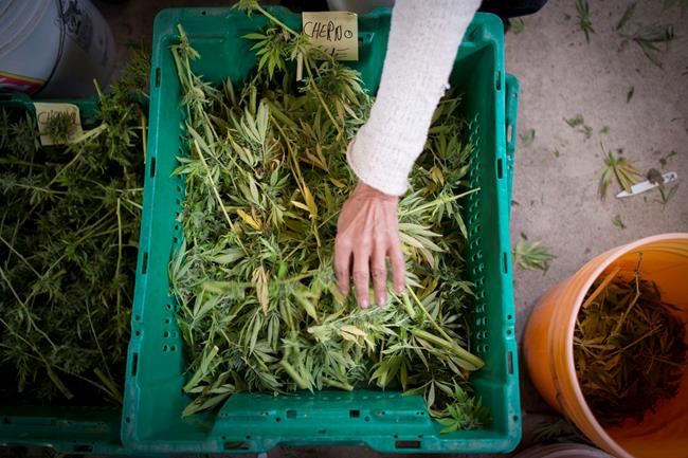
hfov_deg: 65.5
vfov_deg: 46.4
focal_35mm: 28
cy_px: 229
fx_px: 535
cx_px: 344
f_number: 1.8
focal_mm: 28
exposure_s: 1/60
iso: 400
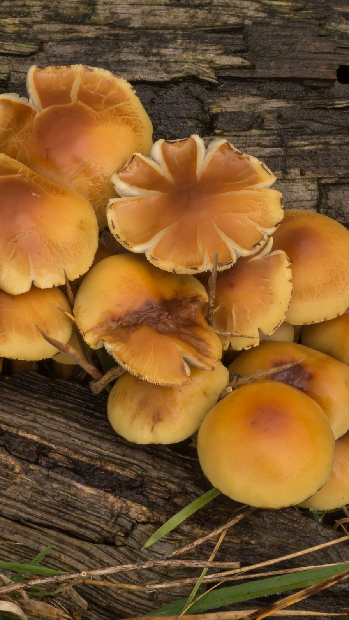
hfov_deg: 5.7
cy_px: 309
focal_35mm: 213
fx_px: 3504
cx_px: 78
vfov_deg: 10.1
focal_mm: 90
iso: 100
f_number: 36
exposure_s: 1/4
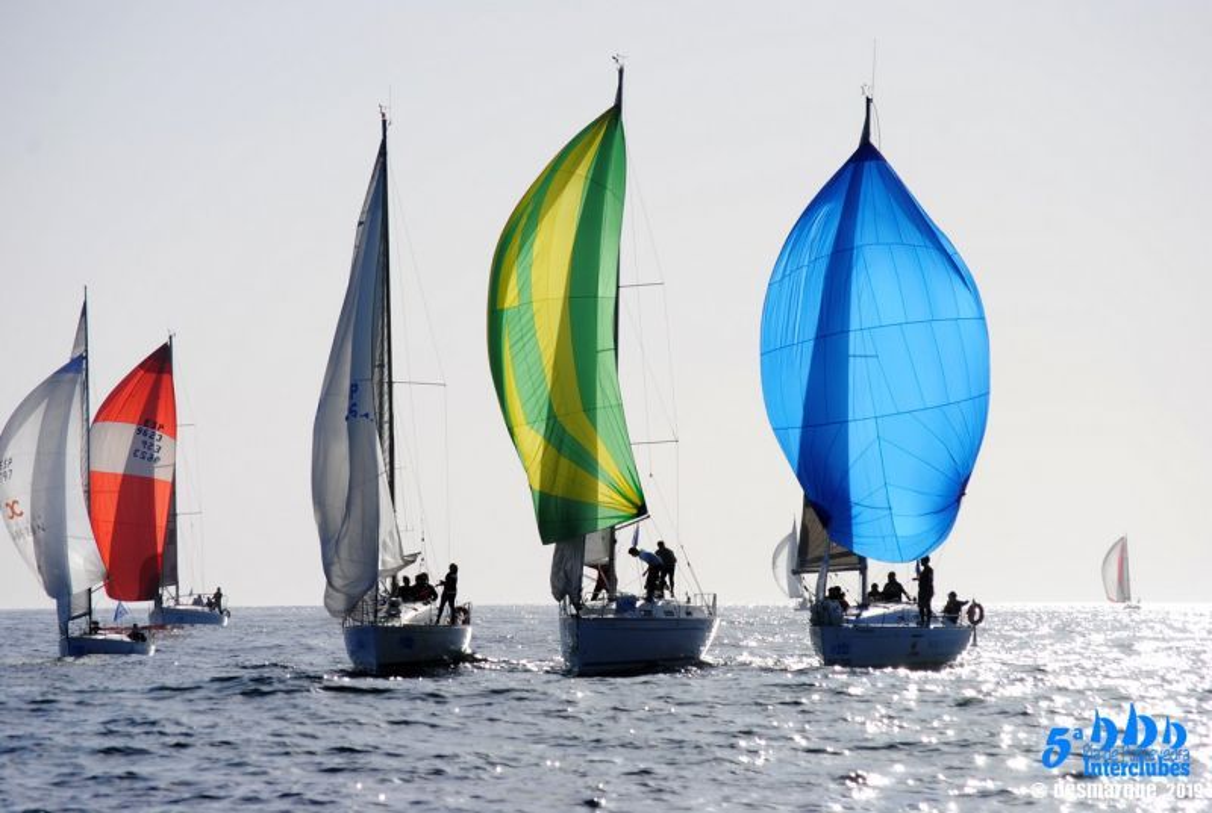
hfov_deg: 11.2
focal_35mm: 183
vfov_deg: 7.5
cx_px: 606
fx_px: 6174
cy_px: 406
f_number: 8
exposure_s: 1/1000
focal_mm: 122
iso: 100
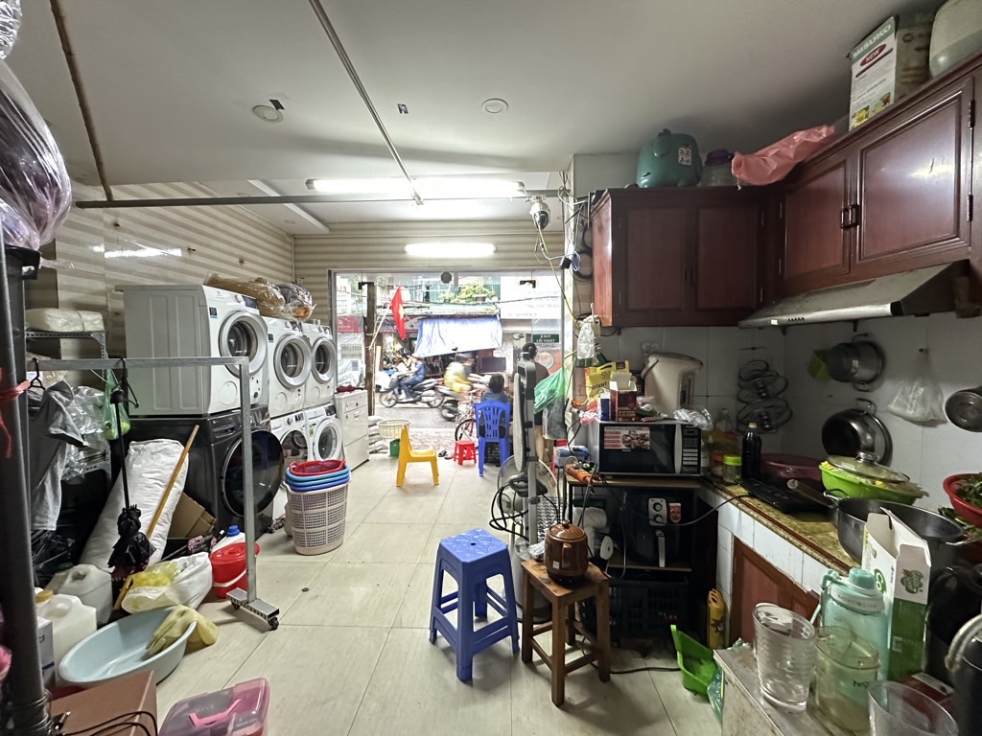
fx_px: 397
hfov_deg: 102.1
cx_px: 491
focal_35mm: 14
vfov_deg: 85.7
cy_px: 368
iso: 800
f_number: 2.2
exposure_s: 1/34
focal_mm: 2.22
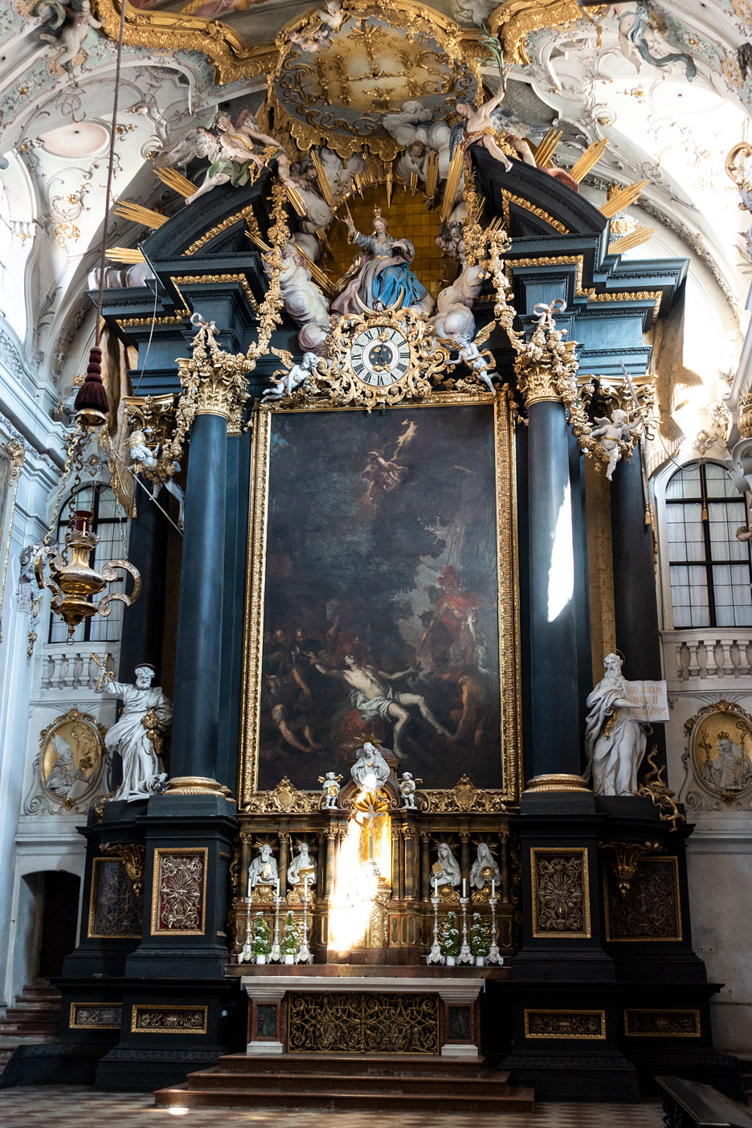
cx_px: 378
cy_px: 560
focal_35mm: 40
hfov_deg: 33.4
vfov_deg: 48.5
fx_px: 1253
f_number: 2.8
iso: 800
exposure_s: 1/60
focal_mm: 14.3
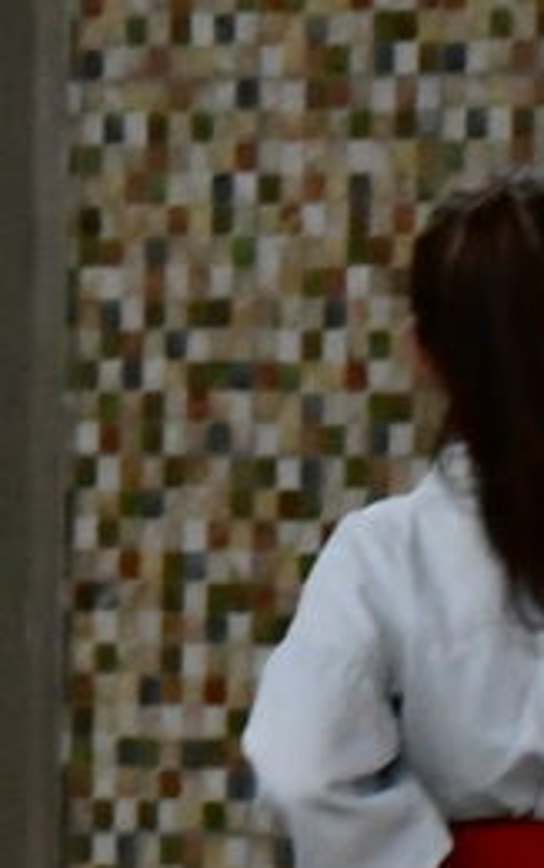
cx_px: -748
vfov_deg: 3.9
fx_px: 12805
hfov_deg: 2.4
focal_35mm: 541
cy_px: 317
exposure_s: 1/60
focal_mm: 48
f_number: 8
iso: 3200
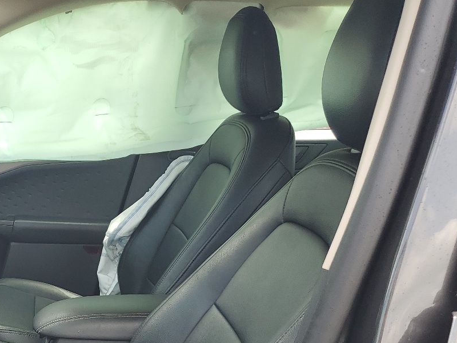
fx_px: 687
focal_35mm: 52
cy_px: 340
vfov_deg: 26.6
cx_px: 33
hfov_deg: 34.5
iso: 50
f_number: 1.5
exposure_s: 1/370
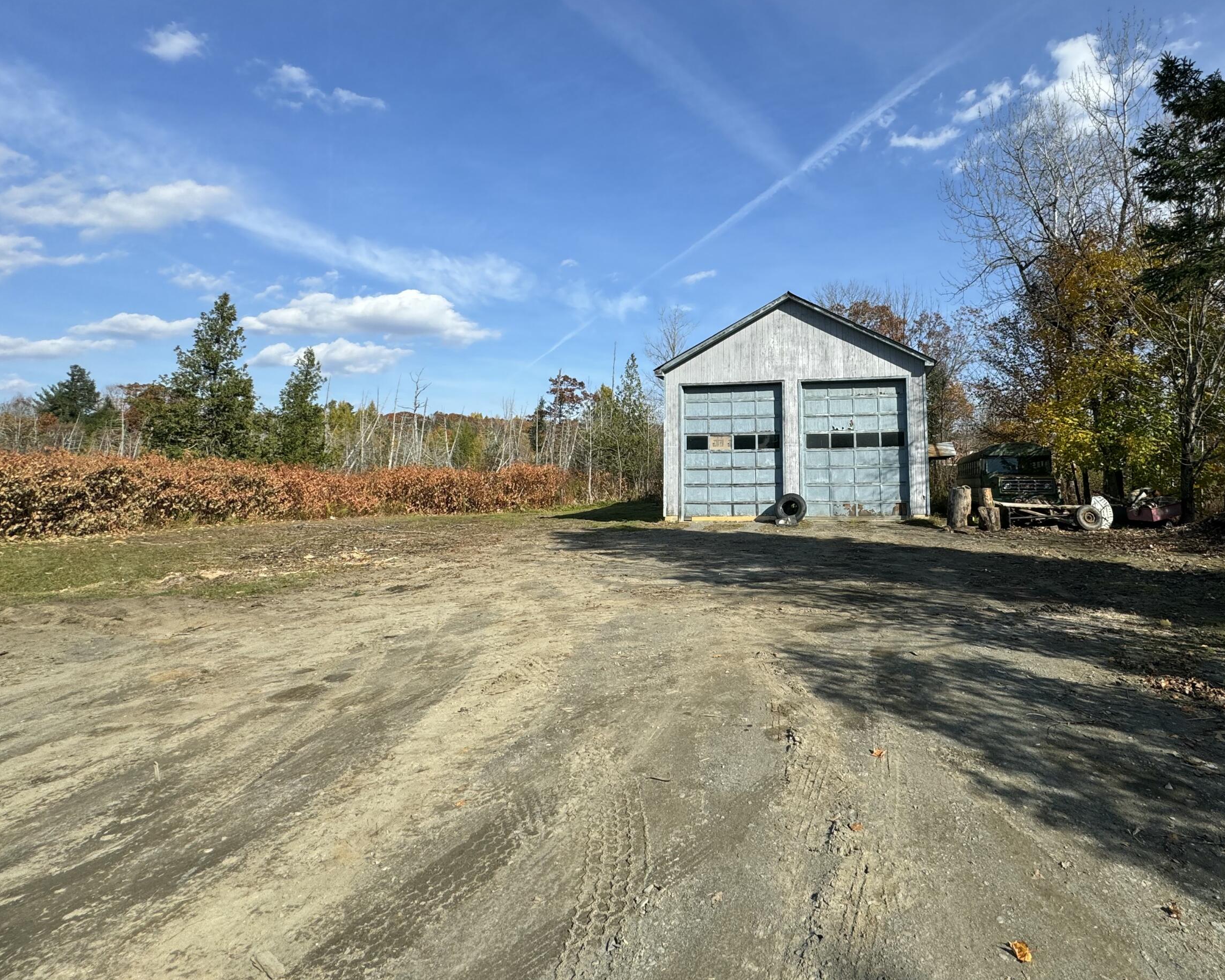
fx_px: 653
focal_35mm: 18
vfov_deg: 73.3
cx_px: 771
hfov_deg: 84.6
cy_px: 412
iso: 50
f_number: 2.2
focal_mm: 2.22
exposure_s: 1/1789
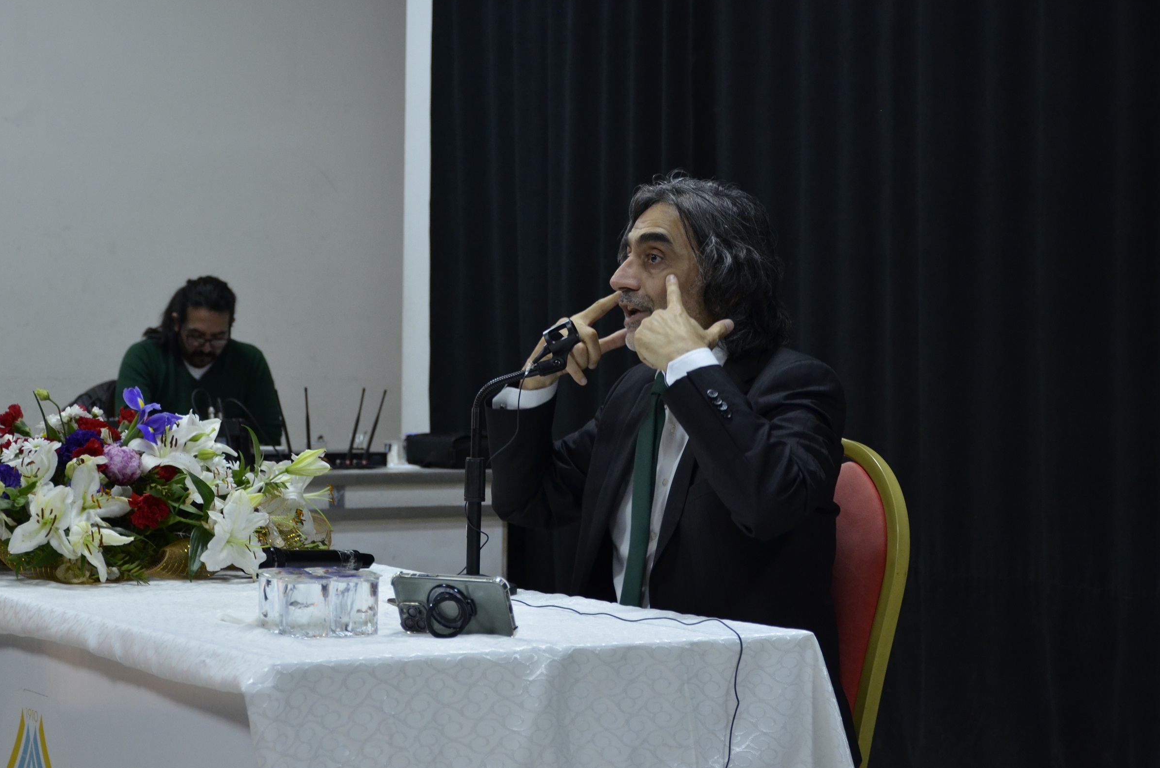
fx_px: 2636
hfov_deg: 24.8
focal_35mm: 82
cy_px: 374
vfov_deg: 16.6
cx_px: 569
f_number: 4.8
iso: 800
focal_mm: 52
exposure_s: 1/30
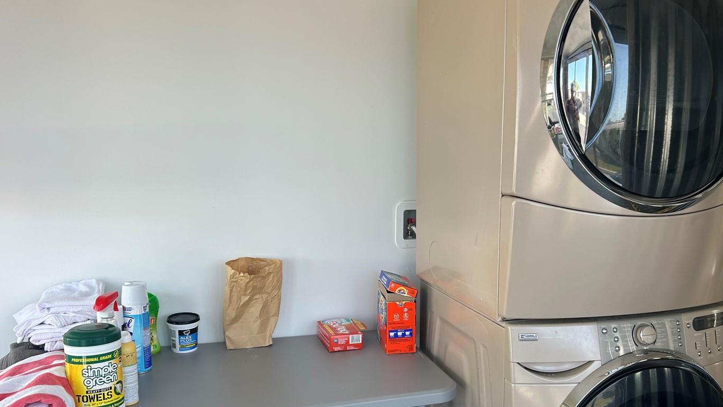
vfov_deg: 35.5
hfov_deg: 59.3
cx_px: 410
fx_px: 633
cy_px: 248
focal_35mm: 33
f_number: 1.5
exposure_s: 1/244
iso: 40
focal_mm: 5.7
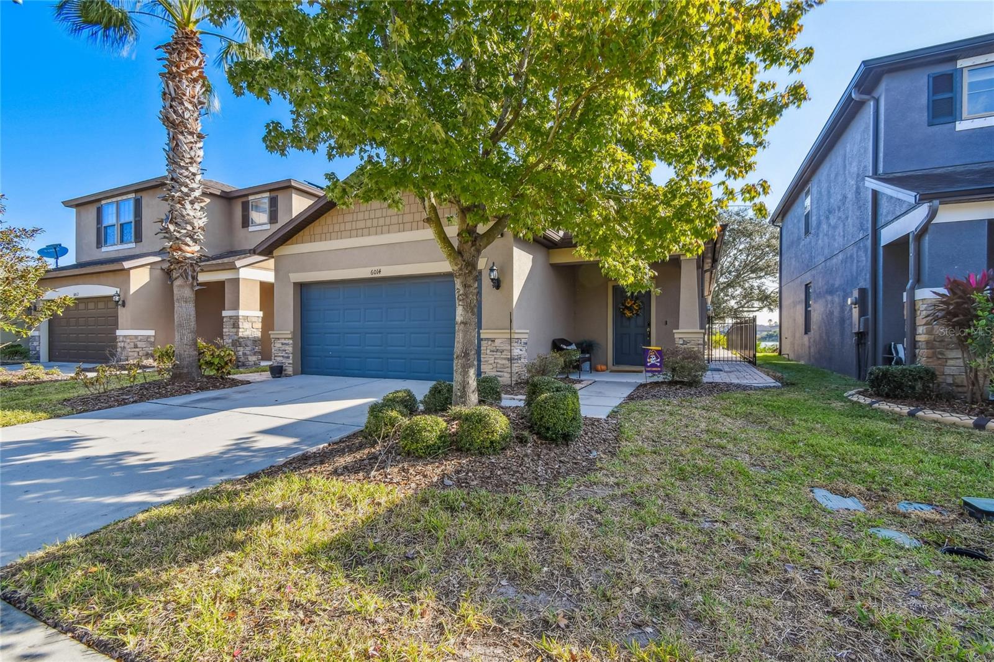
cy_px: 331
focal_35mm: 15
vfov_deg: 77.3
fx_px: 414
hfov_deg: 100.4
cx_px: 497
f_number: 7.1
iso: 100
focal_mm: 10
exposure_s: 1/200
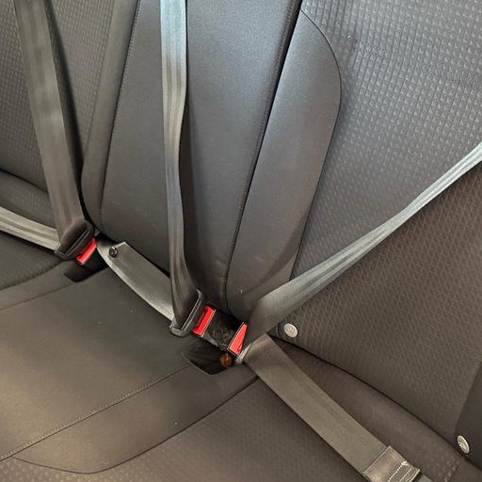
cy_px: 239
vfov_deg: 32.2
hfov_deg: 32.0
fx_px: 835
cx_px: 310
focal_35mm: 53
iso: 1000
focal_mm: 6.76
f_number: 1.78
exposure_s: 1/40
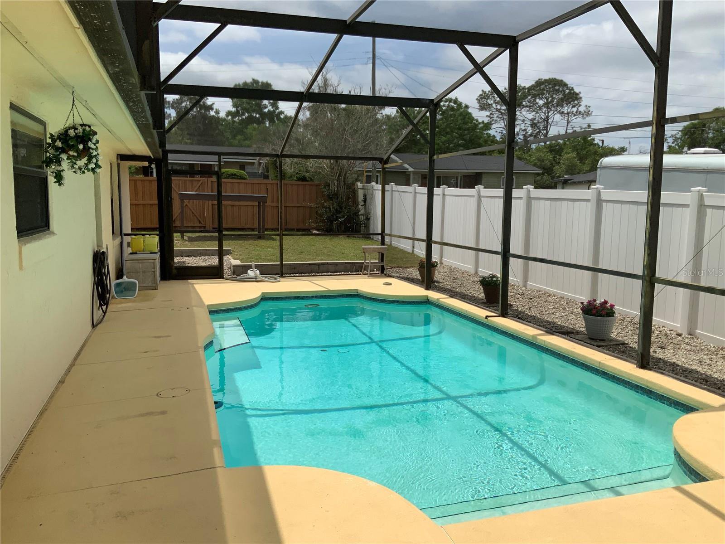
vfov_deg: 48.2
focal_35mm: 29
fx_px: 607
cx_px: 362
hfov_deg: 61.7
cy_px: 272
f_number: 1.8
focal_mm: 3
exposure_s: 1/2801
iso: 16
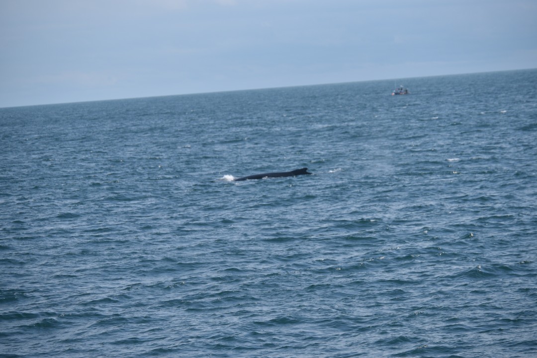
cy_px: 179
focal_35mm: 195
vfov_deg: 7.0
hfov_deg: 10.5
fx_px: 2909
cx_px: 268
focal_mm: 130
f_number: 5.6
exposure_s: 1/1600
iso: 200
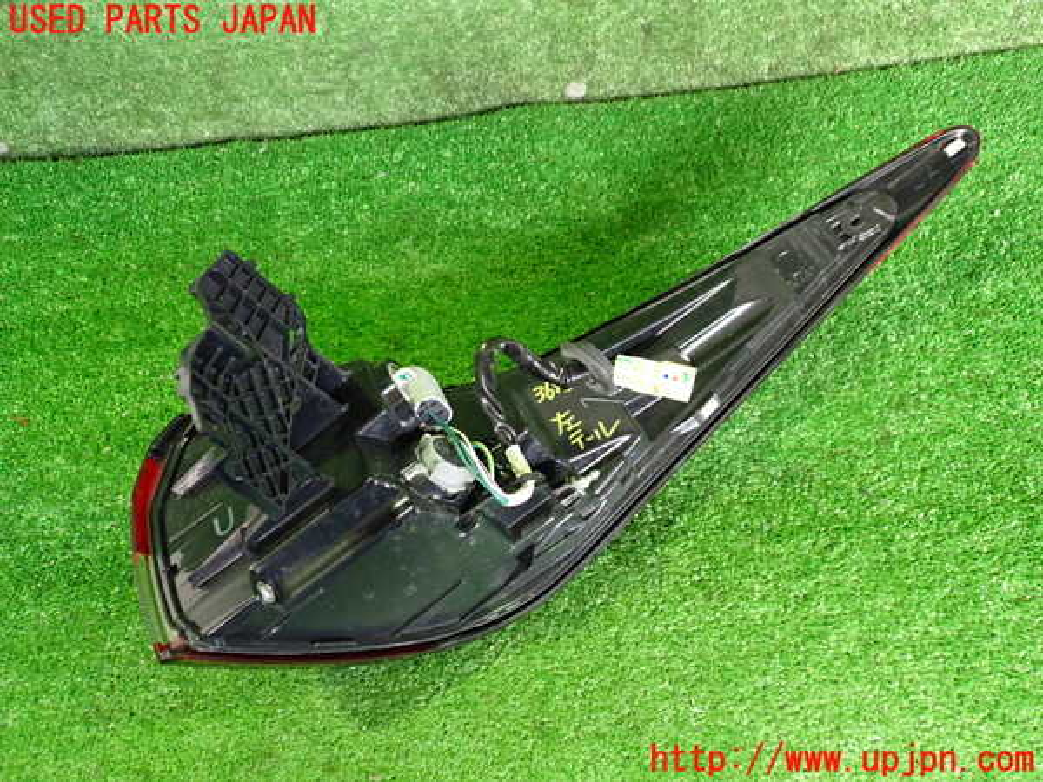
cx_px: 522
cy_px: 391
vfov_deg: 46.8
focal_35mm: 30
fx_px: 904
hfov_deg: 60.0
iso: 800
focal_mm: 5.4
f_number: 2.3
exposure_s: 1/30
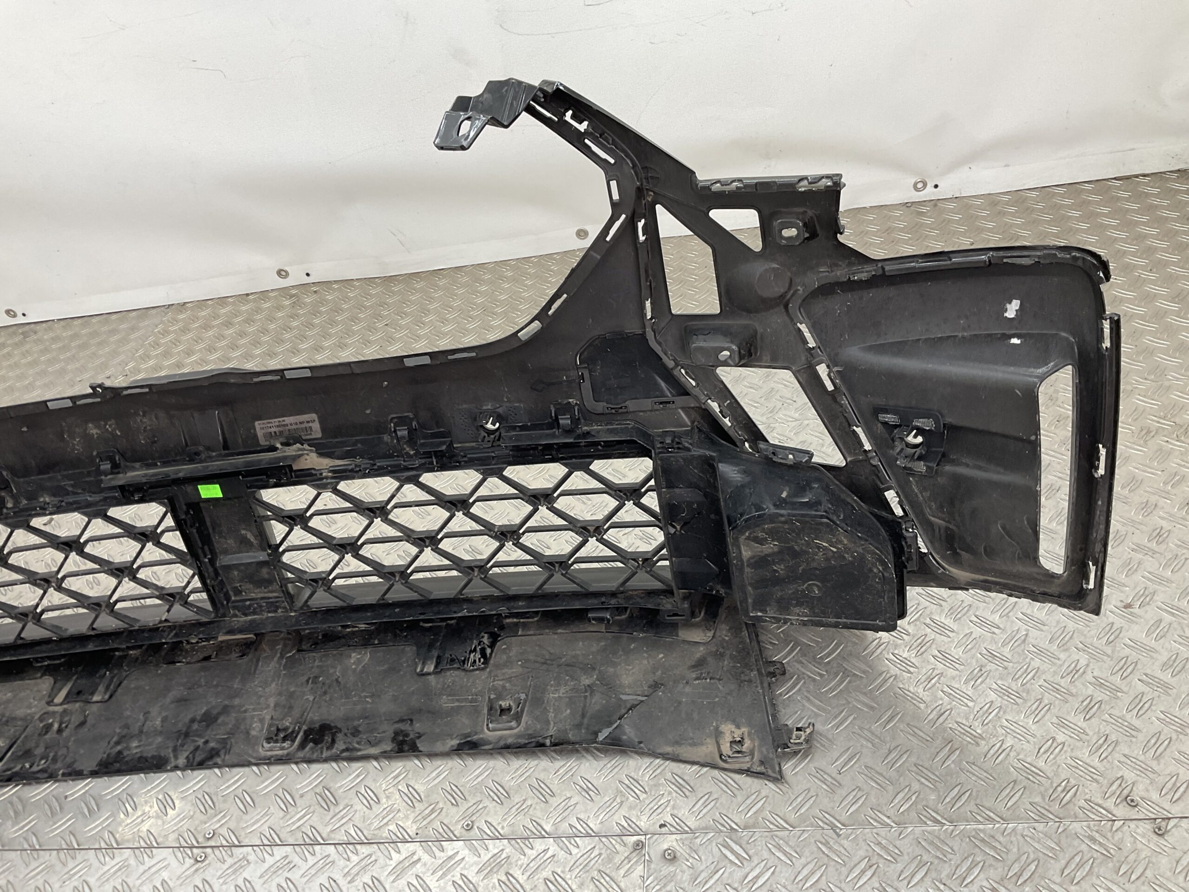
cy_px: 446
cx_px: 594
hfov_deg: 61.7
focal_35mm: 29
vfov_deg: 48.2
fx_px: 996
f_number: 1.8
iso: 40
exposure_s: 1/120
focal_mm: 3
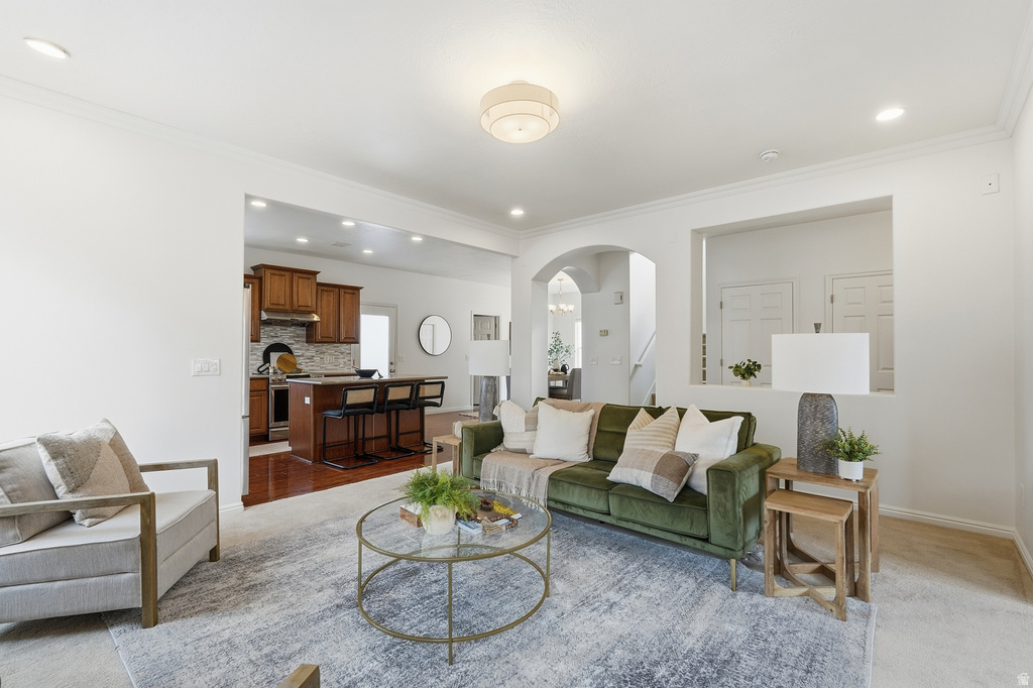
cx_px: 516
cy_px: 344
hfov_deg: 95.0
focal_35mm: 16
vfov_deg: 72.0
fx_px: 473
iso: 250
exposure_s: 1/250
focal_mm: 16.5
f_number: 9
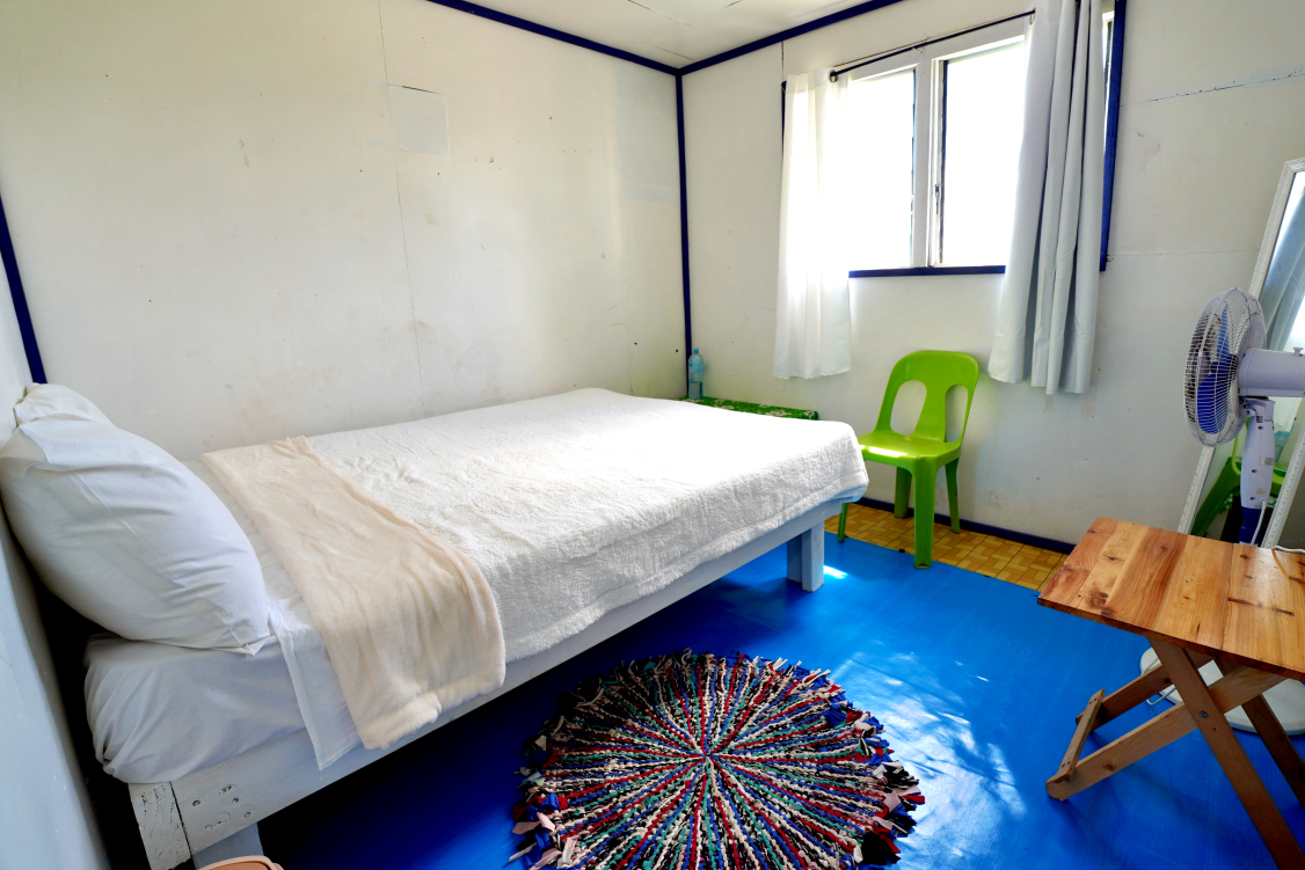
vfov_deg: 71.6
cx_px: 680
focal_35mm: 17
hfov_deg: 94.4
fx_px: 603
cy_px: 431
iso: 100
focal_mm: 10.4
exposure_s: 1/80
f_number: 3.5
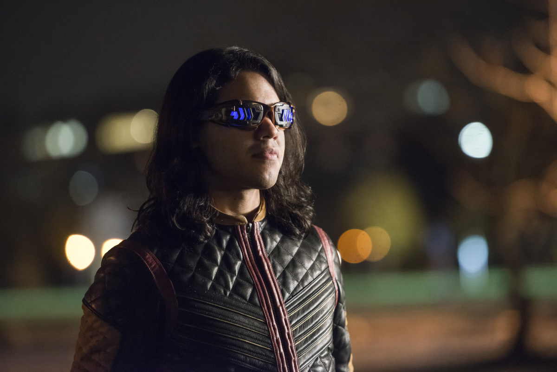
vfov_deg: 7.6
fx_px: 2786
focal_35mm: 180
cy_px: 186
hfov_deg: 11.4
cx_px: 278
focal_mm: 180
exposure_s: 1/60
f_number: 2.8
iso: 4000
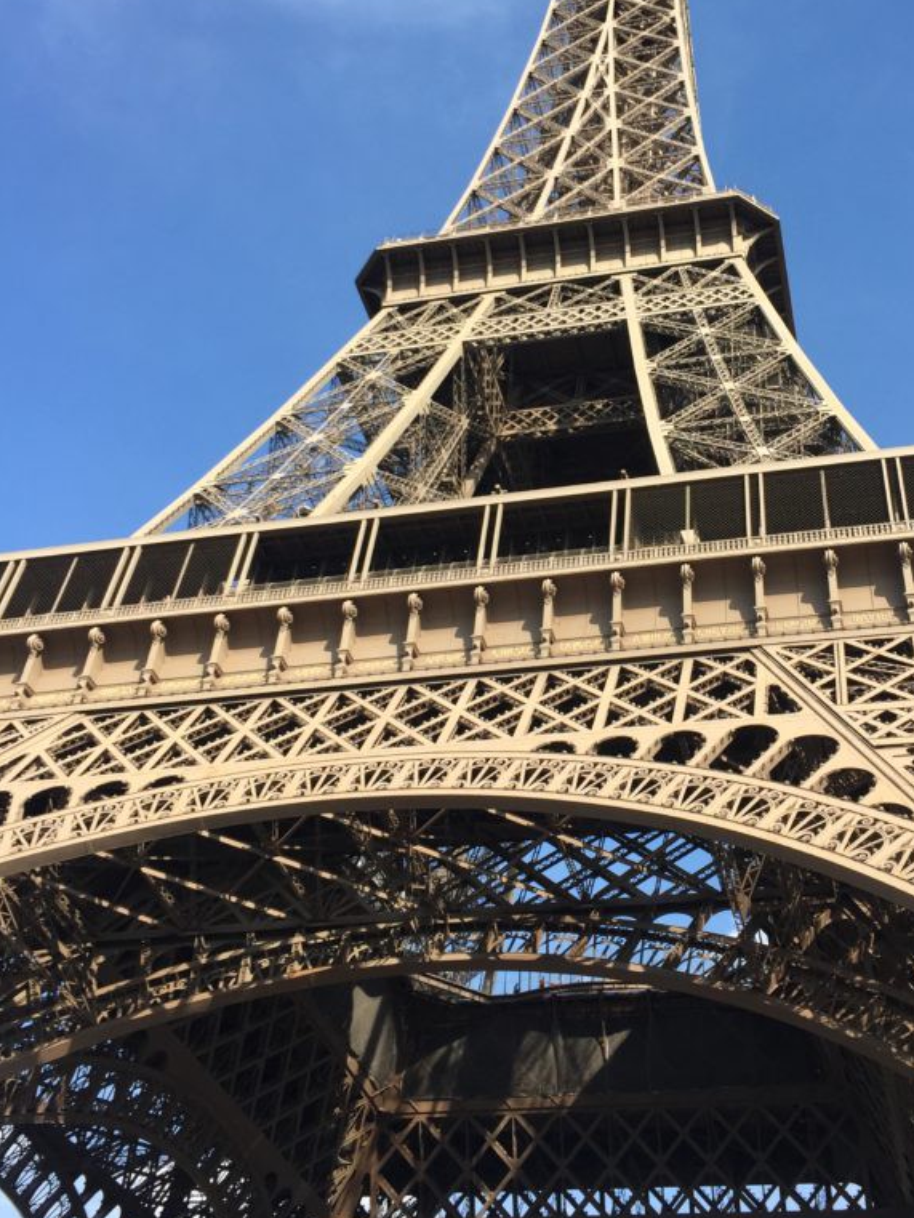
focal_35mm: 39
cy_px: 467
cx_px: 600
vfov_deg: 47.5
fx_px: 1373
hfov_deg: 36.5
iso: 32
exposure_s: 1/1099
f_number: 2.2
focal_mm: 4.15
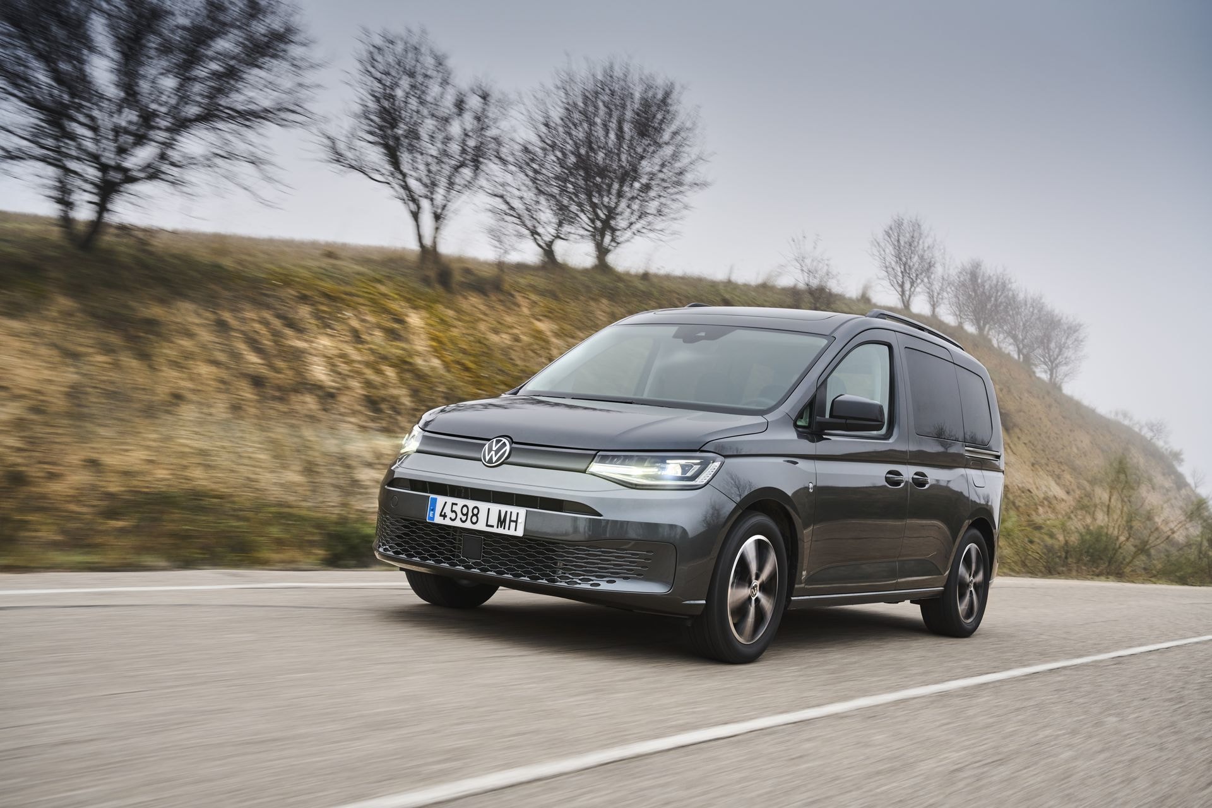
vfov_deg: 32.6
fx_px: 1380
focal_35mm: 41
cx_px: 606
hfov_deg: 47.4
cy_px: 404
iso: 400
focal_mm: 41
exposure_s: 1/60
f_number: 7.1
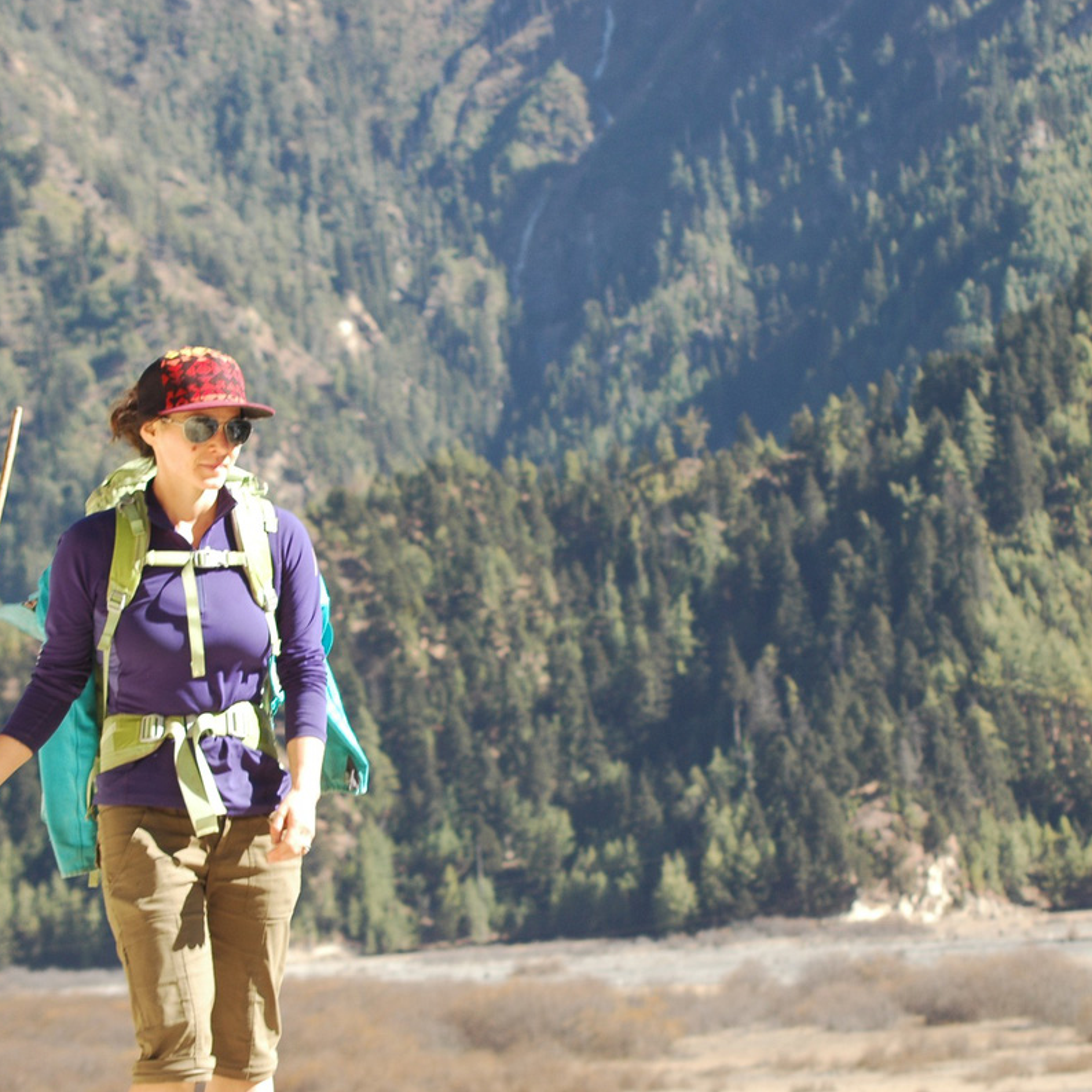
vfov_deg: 11.3
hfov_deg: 11.3
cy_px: 545
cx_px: 707
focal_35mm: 154
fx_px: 5496
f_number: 9
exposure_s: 1/100
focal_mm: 80
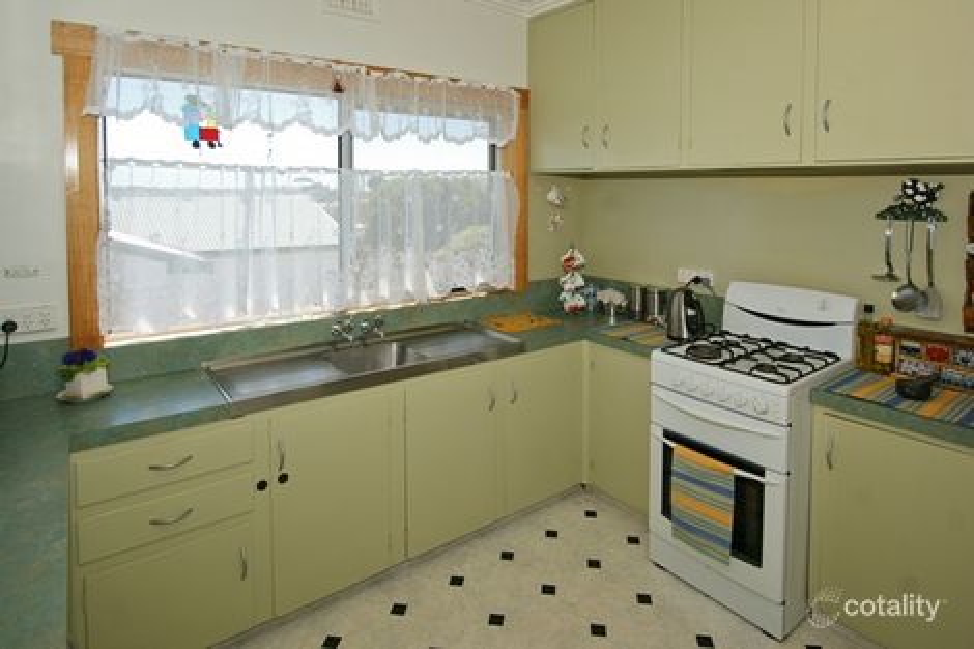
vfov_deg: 67.3
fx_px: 487
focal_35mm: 18
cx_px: 487
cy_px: 324
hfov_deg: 90.0
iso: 160
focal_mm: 12
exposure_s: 1/80
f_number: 8
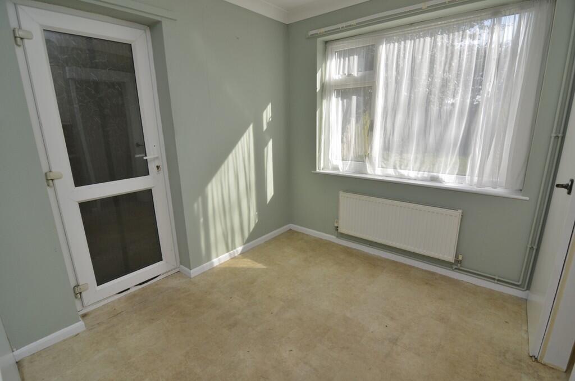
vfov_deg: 71.8
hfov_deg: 95.1
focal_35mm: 16
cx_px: 288
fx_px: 263
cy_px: 190
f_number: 5.6
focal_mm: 11
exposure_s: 1/125
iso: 180
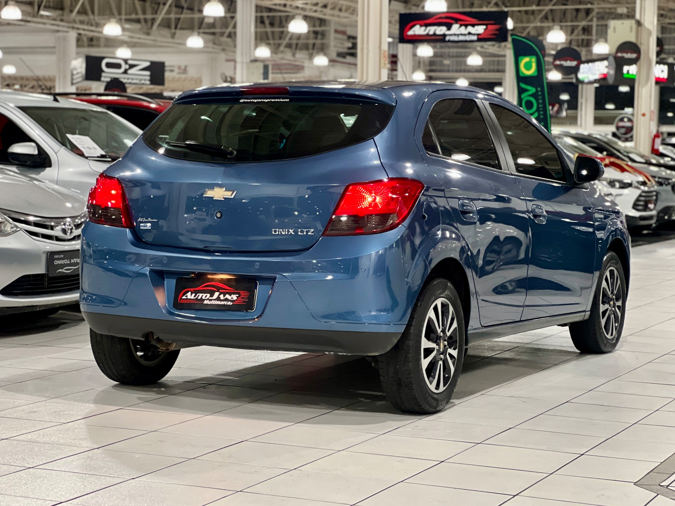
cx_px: 338
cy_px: 253
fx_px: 1501
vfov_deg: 19.1
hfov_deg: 25.3
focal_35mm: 77
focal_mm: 9
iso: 320
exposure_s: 1/30
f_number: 2.8
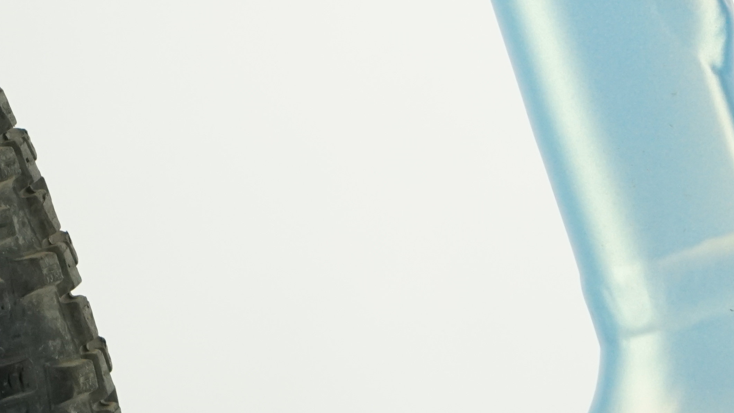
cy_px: -182
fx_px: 4049
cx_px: 891
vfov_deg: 5.8
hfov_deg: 10.2
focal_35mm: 208
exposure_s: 1/200
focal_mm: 70
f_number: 5.6
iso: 1600
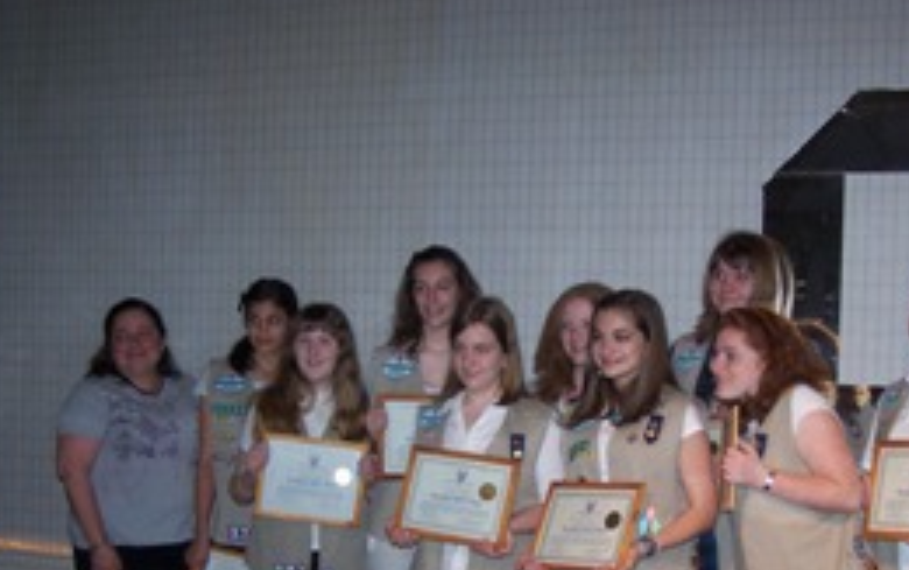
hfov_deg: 37.3
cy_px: 441
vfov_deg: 23.7
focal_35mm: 54
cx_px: 558
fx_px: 1339
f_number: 2.8
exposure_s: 1/60
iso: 140
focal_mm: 6.3
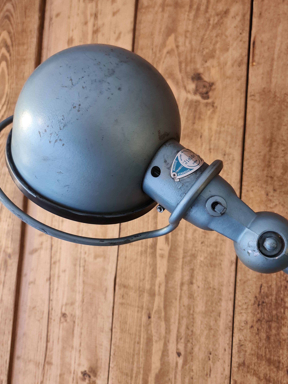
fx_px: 333
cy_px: 187
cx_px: 148
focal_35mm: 30
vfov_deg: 60.0
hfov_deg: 46.8
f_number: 1.8
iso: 400
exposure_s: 1/50
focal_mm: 7
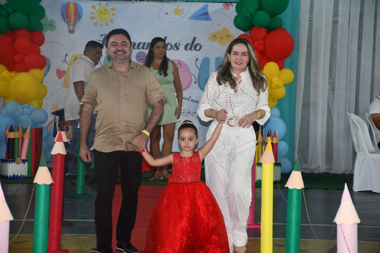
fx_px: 1340
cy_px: 126
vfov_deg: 10.8
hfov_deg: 16.1
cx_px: 190
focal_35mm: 127
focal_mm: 85
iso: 1100
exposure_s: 1/60
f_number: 5.3
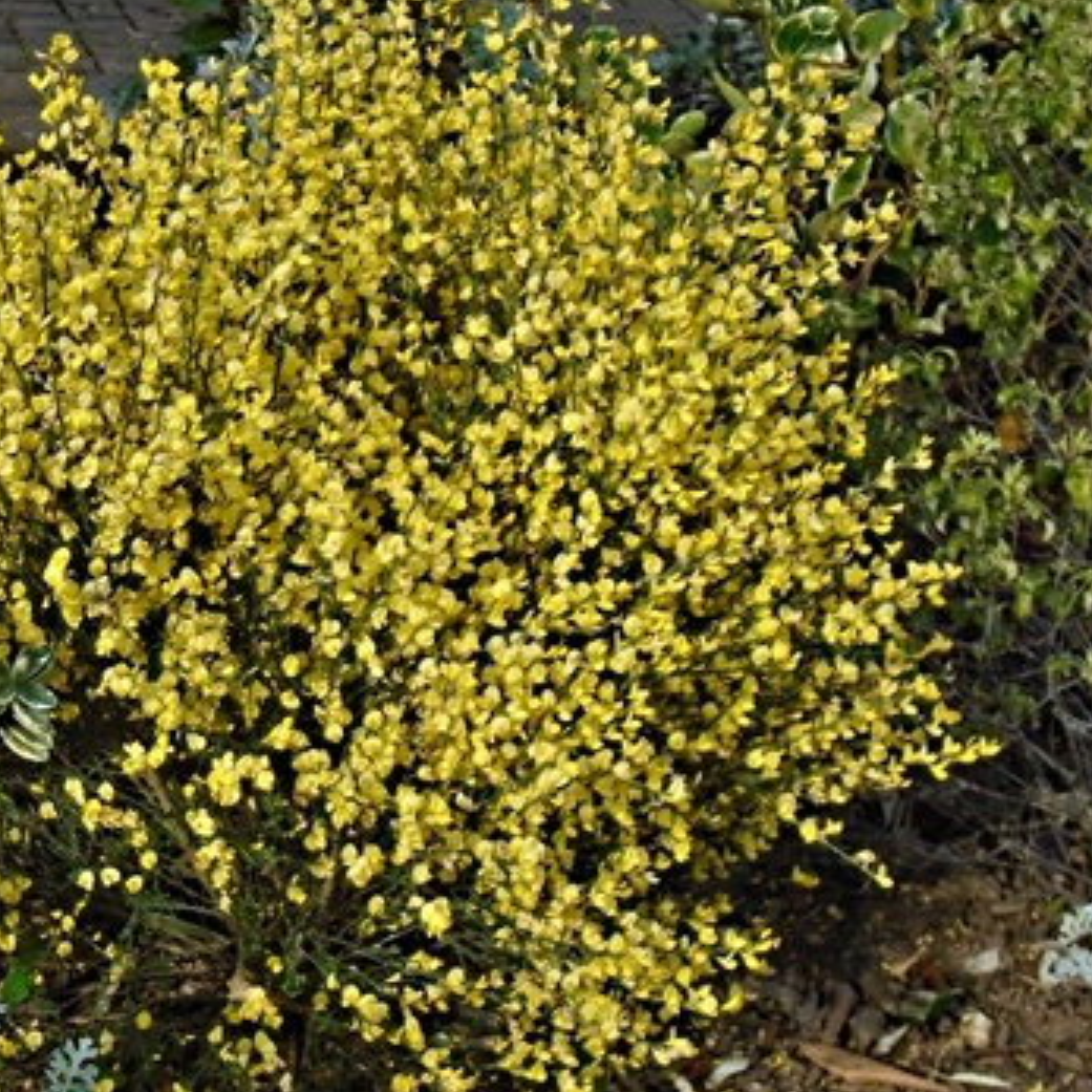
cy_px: 592
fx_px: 3962
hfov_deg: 15.6
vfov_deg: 15.7
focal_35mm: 111
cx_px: 271
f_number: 5.5
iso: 160
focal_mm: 12
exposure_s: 1/250
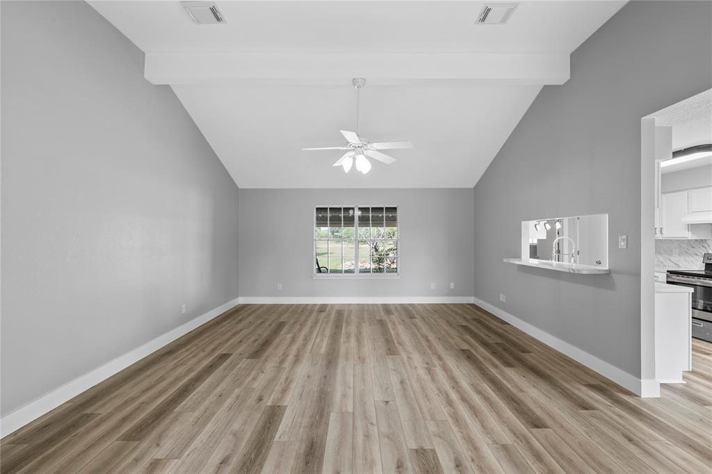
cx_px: 356
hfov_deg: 100.4
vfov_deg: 77.3
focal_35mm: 15
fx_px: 297
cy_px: 237
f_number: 9
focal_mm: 15
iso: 320
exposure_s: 1
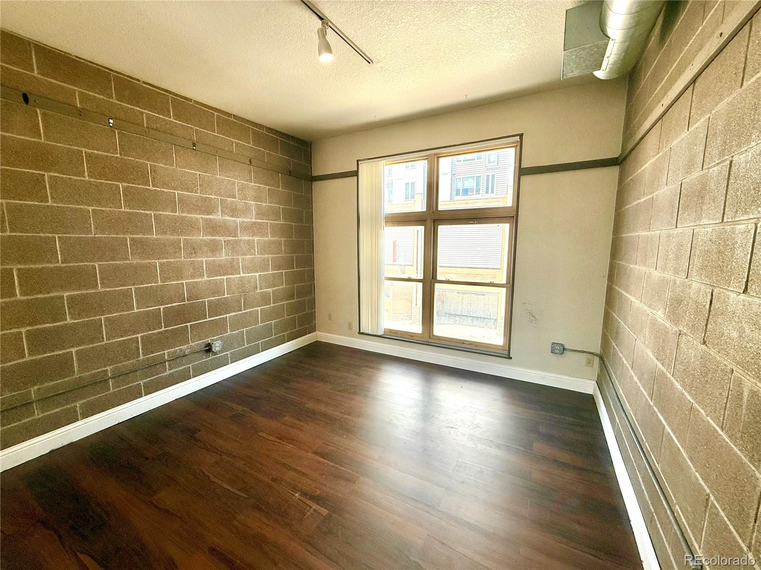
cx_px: 380
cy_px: 285
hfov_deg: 102.1
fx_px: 308
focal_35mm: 14
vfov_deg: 85.7
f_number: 2.2
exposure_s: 1/266
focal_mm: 2.22
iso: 64
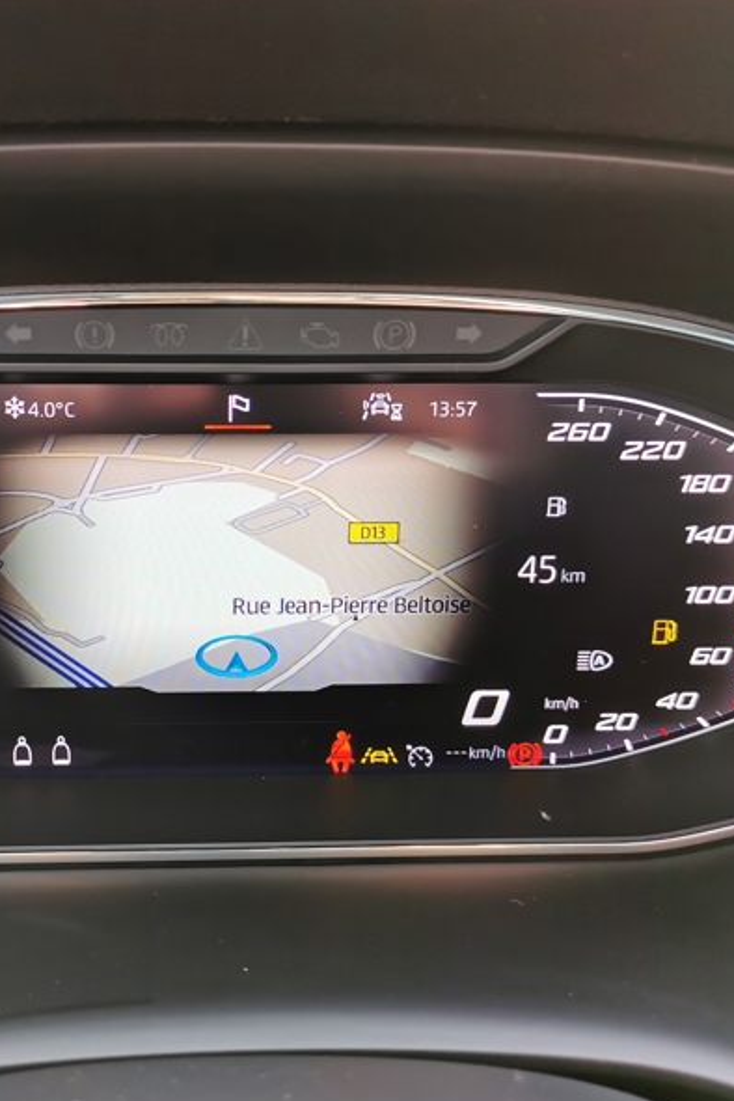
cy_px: 553
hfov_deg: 34.6
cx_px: 220
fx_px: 1162
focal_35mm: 38
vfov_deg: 50.7
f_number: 1.8
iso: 64
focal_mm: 5.58
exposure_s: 1/99.9
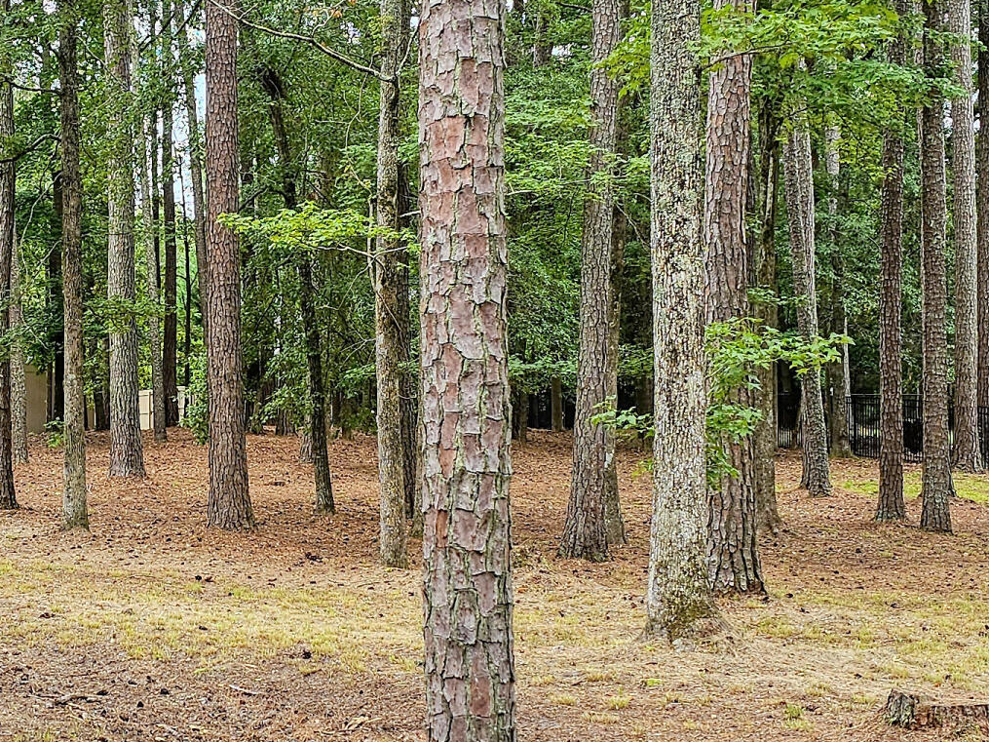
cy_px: 401
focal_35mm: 68
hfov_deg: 27.9
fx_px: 1943
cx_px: 184
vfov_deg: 21.6
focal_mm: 6.3
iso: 40
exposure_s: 1/180
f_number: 1.7
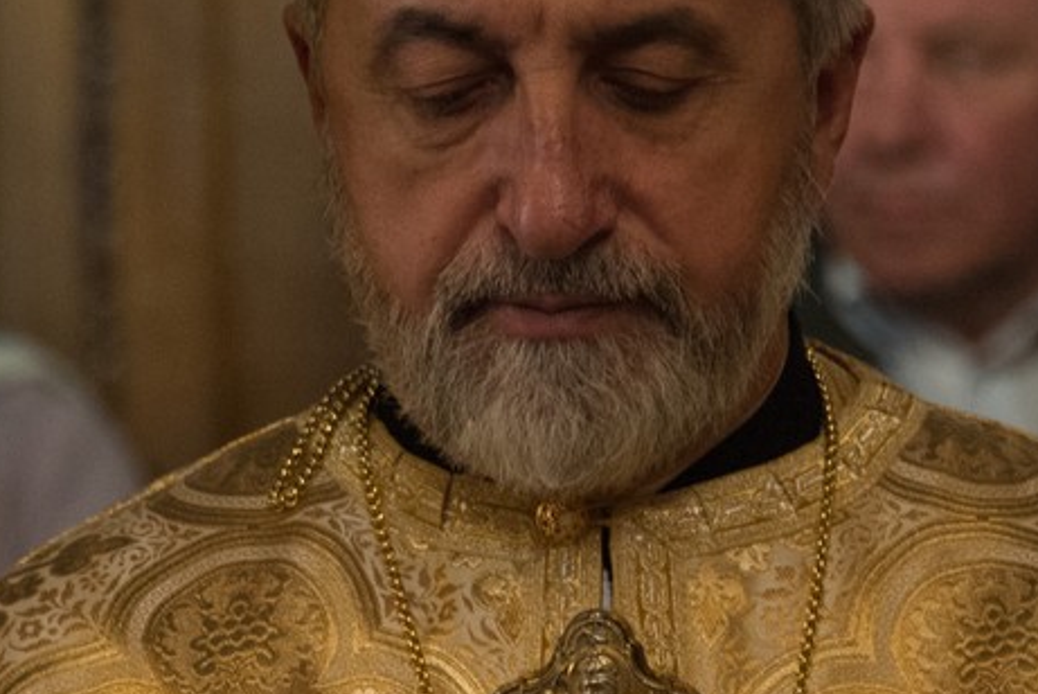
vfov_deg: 2.2
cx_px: 251
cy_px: 633
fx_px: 17974
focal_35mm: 623
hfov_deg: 3.3
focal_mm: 200
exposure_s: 1/50
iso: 3200
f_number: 5.6
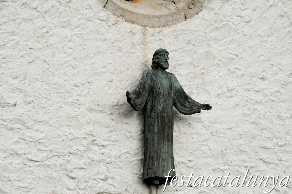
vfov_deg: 7.9
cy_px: 97
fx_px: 1411
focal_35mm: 174
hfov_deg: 11.8
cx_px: 146
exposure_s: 1/1250
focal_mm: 116
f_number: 18
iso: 8000
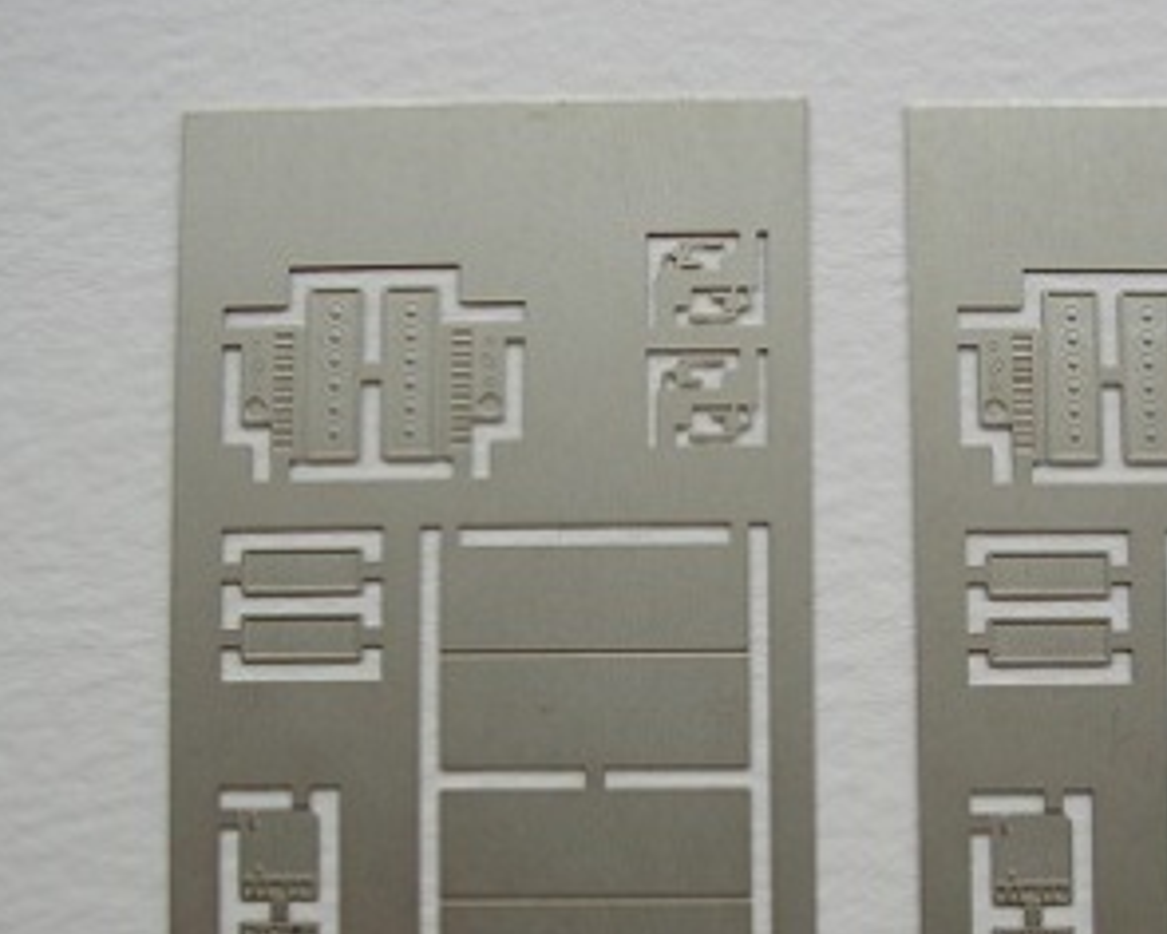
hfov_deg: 32.0
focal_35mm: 58
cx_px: 839
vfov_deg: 26.1
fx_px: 2003
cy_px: 631
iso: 50
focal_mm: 5.8
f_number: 2.8
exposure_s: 1/99.2
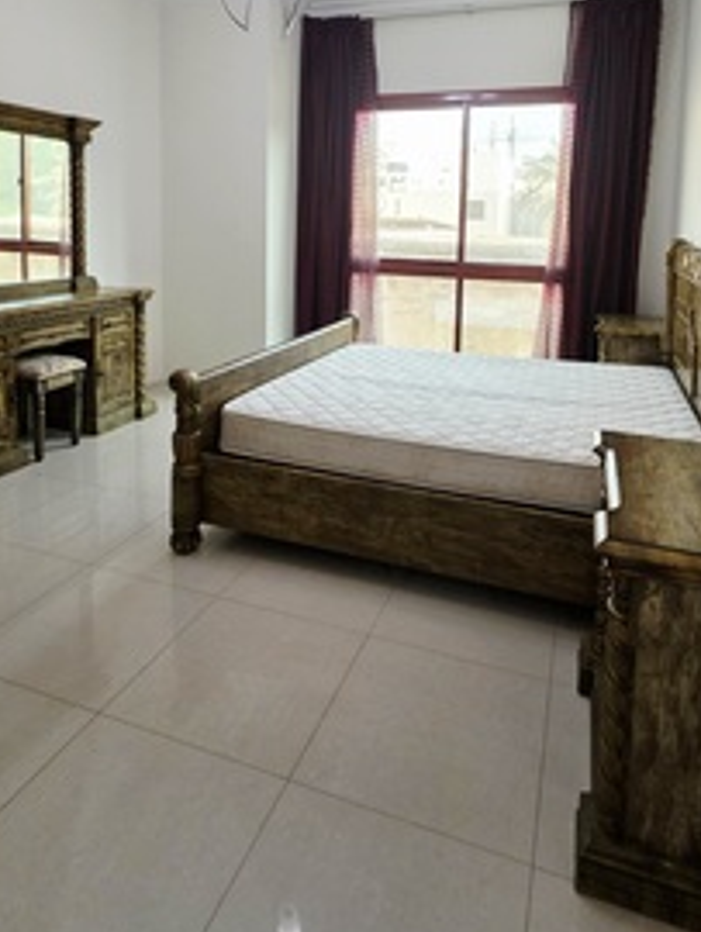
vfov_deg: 72.8
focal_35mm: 22
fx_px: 593
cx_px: 361
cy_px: 274
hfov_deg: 61.2
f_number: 1.9
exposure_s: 1/101
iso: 160
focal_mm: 2.2
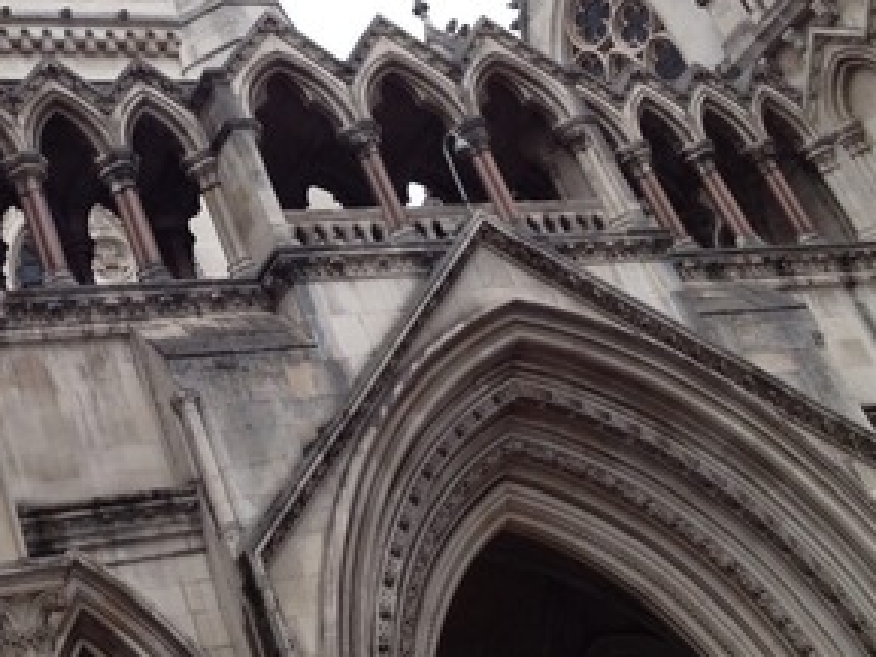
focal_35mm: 69
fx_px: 1747
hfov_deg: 27.7
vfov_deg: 21.3
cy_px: 230
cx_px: 194
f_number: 2.4
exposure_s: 1/905
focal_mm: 4.28
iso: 50
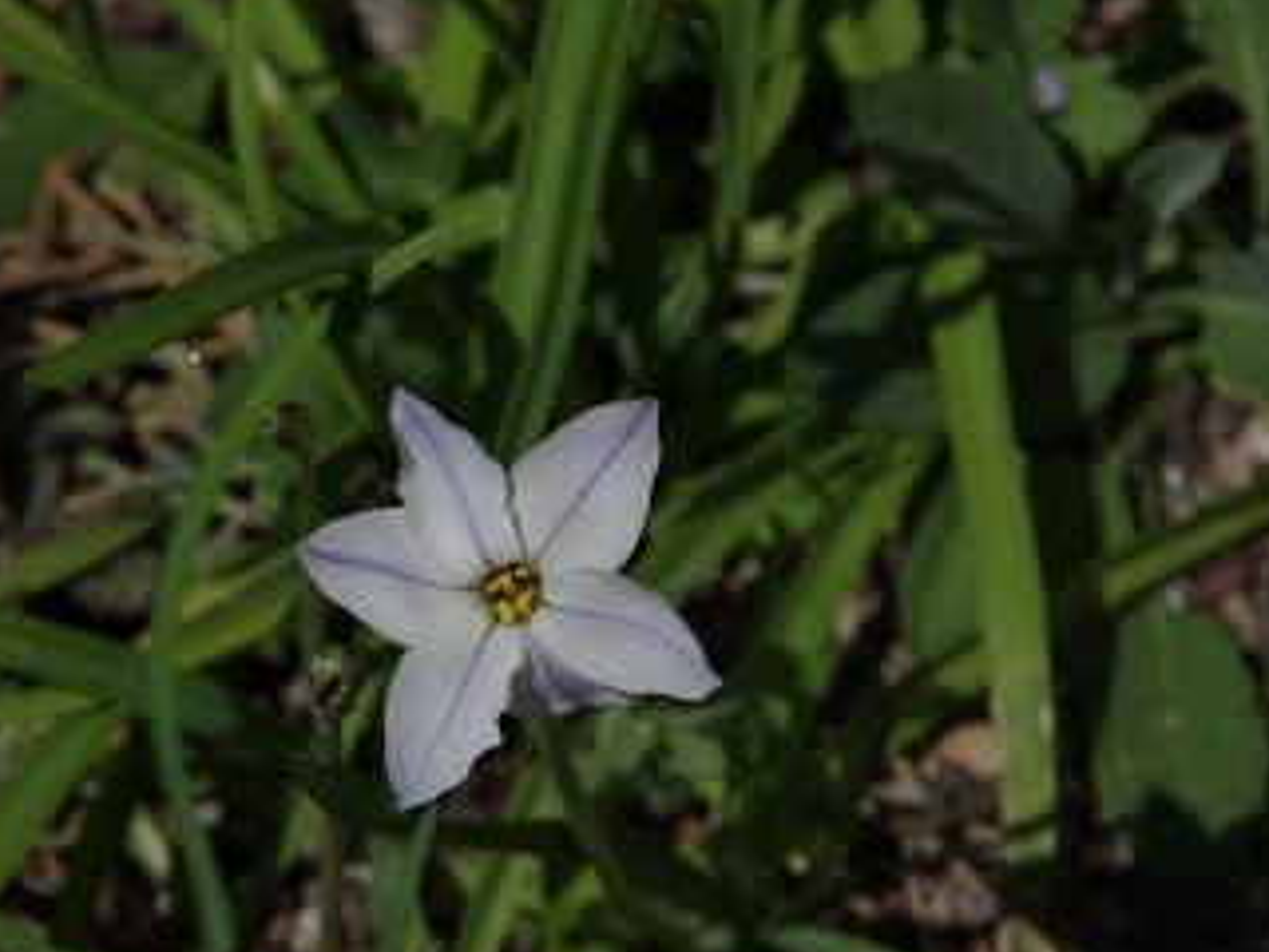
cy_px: 623
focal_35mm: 365
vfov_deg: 4.1
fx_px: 13381
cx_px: 519
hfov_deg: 5.4
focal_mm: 135
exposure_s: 1/3200
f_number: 14
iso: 800
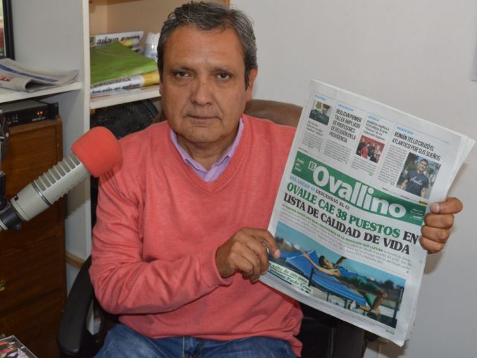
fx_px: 675
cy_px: 179
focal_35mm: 49
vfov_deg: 29.7
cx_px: 213
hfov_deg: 38.9
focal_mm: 30
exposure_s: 1/60
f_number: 4.5
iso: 1250
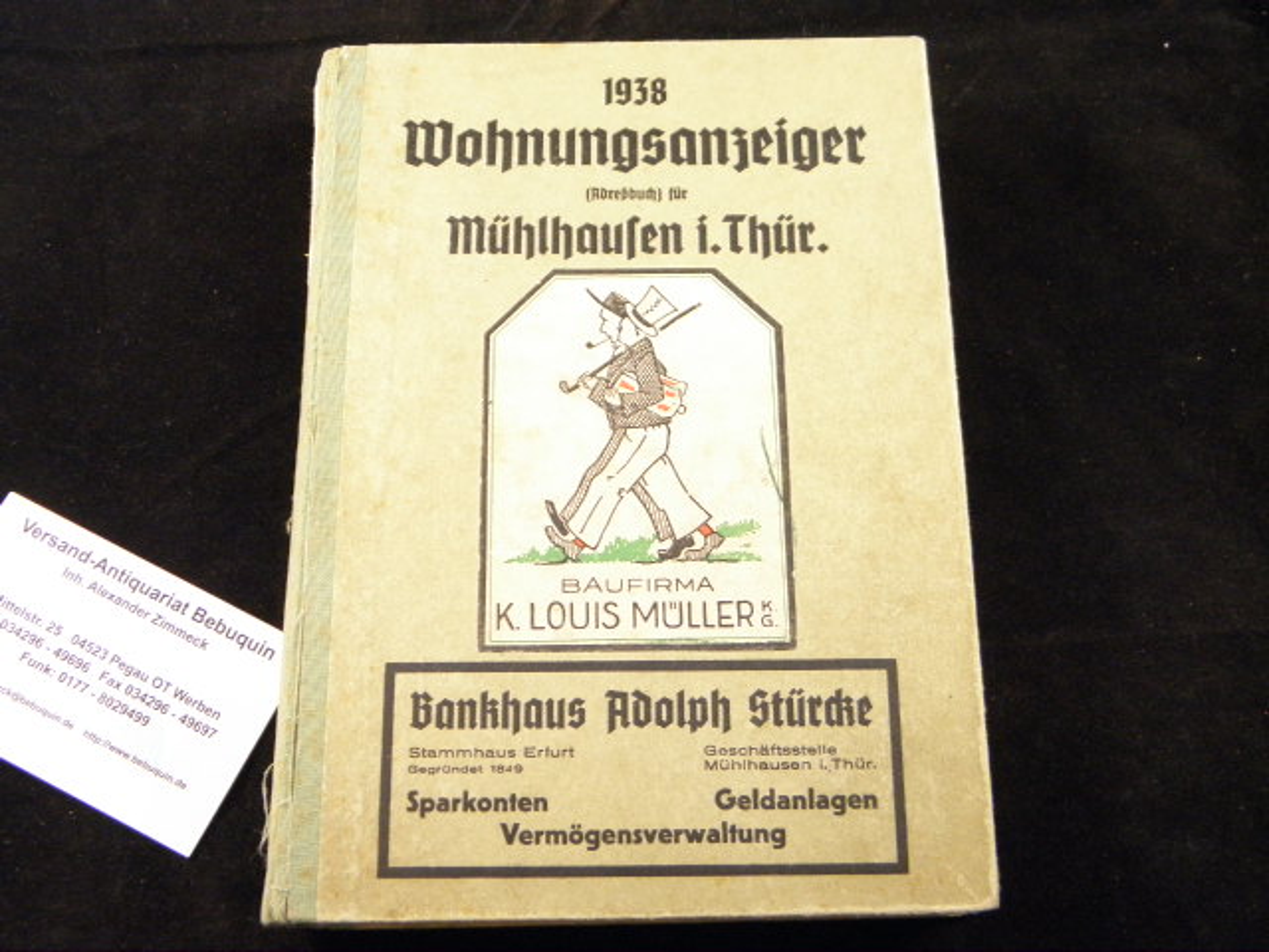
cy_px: 476
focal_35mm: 39
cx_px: 634
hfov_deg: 47.9
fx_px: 1430
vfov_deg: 36.8
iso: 400
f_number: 3.8
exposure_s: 1/40
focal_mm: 7.1
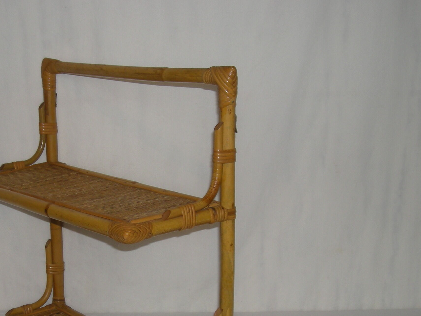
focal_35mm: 63
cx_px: 130
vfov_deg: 23.0
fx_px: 766
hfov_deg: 30.4
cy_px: 251
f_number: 2.8
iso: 50
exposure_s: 1/51.6
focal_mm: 5.7
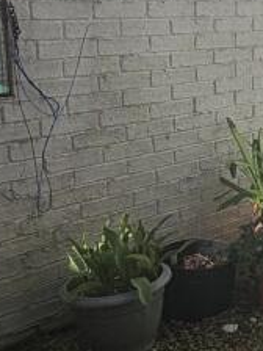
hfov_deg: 17.5
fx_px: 648
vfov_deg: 30.2
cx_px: 503
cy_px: 152
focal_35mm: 64
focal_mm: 2.22
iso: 50
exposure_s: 1/5650
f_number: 2.2
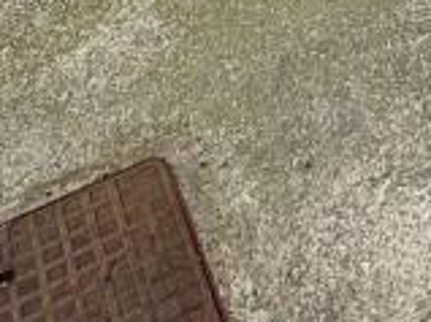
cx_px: 588
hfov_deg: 19.7
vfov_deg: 10.7
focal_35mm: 90
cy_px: -660
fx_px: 1120
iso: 50
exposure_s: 1/1143
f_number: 2.2
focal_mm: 2.22
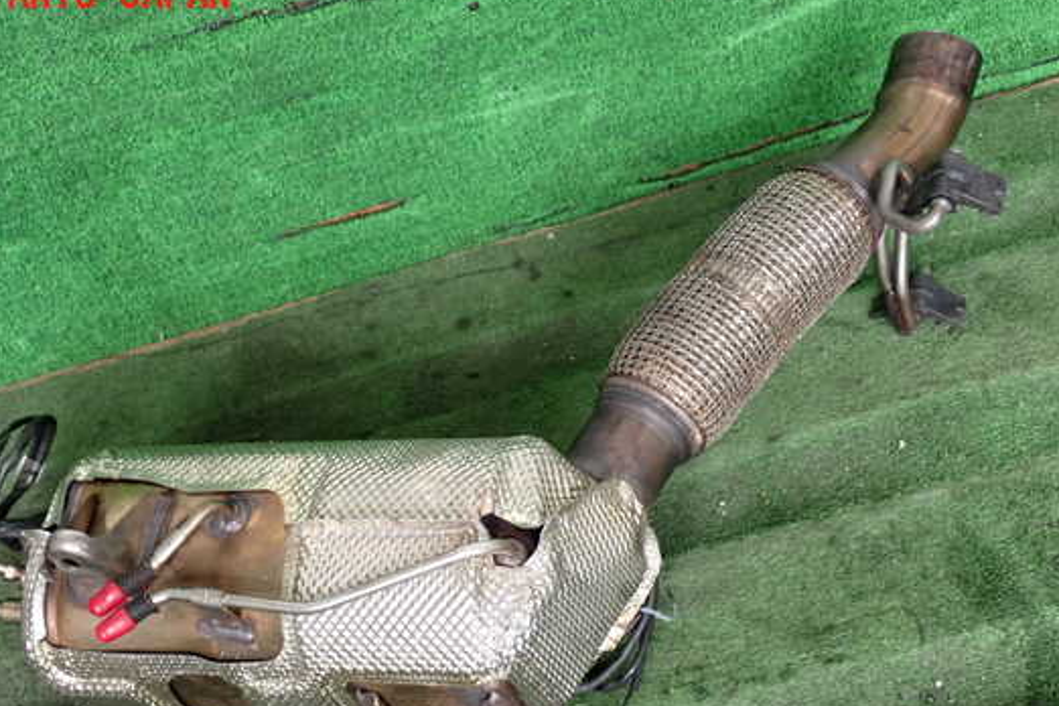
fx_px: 1441
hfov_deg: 40.3
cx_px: 471
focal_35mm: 49
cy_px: 426
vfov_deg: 27.5
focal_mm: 7.31
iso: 250
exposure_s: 1/125
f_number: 2.8
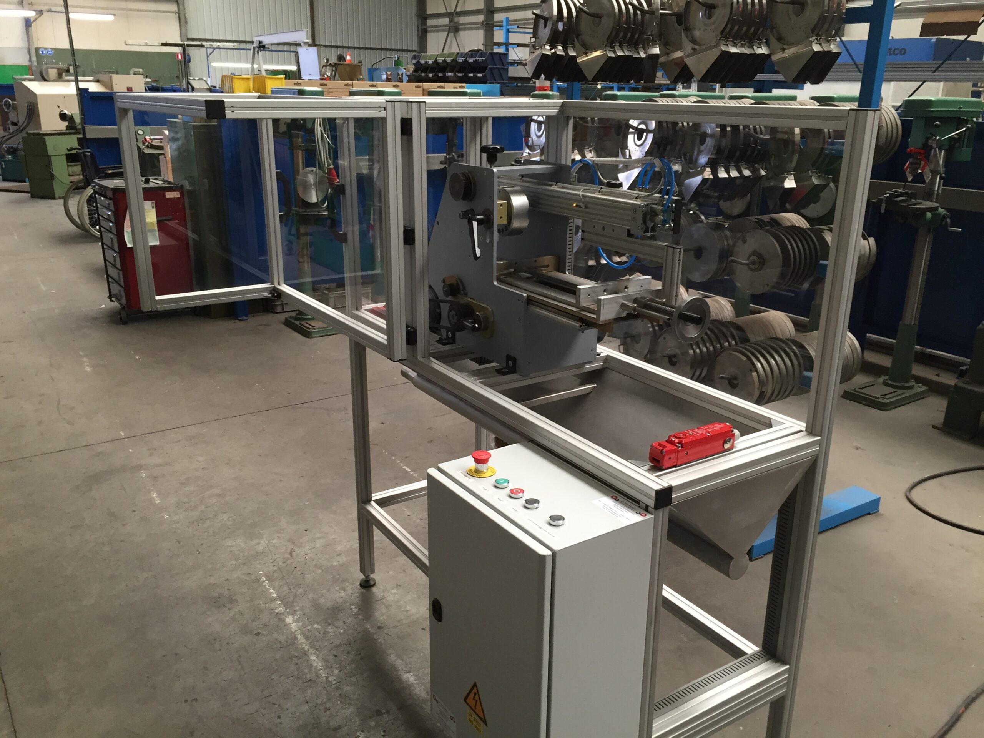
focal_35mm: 29
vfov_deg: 48.2
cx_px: 492
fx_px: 824
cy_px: 369
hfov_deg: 61.7
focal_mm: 4.15
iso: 64
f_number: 2.2
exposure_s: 1/30
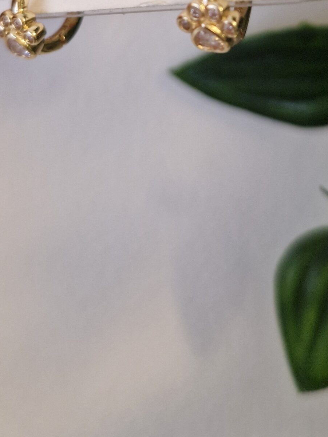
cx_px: 166
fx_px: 619
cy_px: -19
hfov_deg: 29.7
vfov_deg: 34.6
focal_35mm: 49
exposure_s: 1/50
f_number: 1.8
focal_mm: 5.4
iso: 640
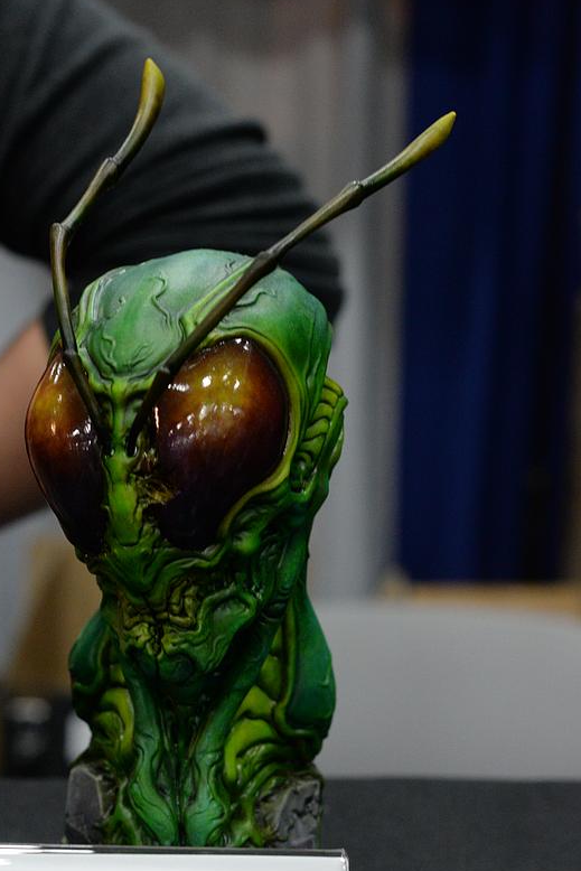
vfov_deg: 26.0
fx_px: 1863
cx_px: 152
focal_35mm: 77
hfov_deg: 17.6
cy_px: 661
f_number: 6.3
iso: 3200
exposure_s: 1/100
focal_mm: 50
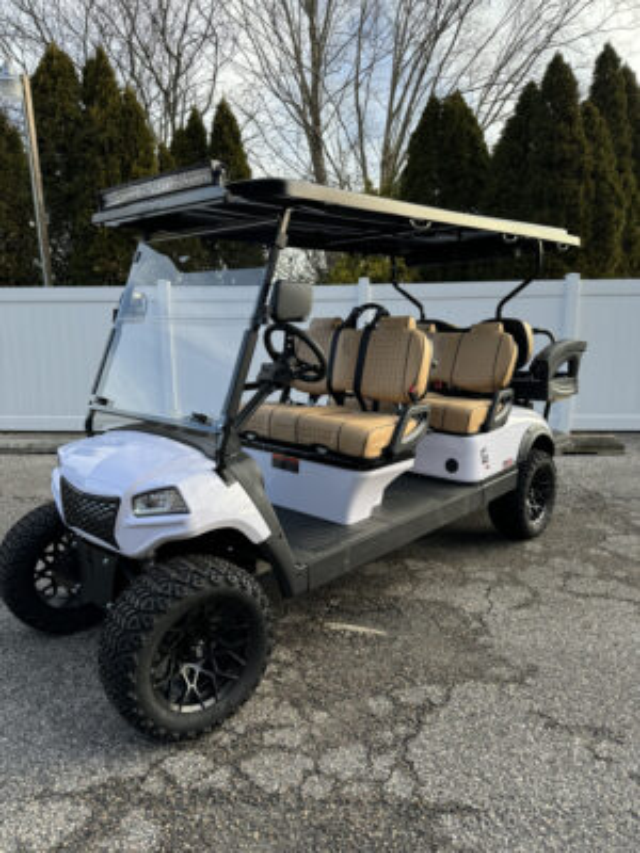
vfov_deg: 71.6
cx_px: 320
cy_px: 426
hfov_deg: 56.8
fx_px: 592
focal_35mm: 24
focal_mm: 6.86
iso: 80
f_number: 1.78
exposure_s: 1/765
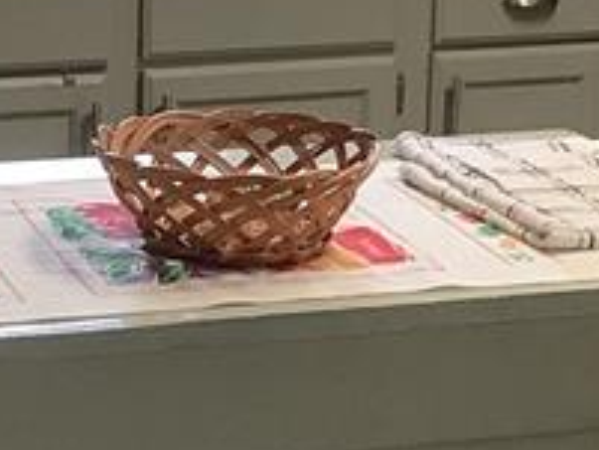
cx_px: 60
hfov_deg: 12.4
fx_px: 2736
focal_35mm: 158
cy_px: 152
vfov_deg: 9.4
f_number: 2.4
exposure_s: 1/50
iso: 320
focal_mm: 3.3
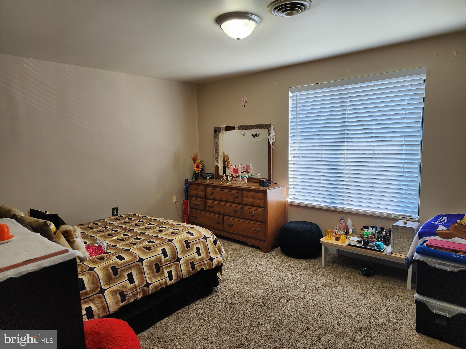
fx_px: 310
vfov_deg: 58.9
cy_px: 174
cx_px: 233
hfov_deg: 73.9
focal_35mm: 23
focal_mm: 6.4
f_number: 1.8
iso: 64
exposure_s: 1/120
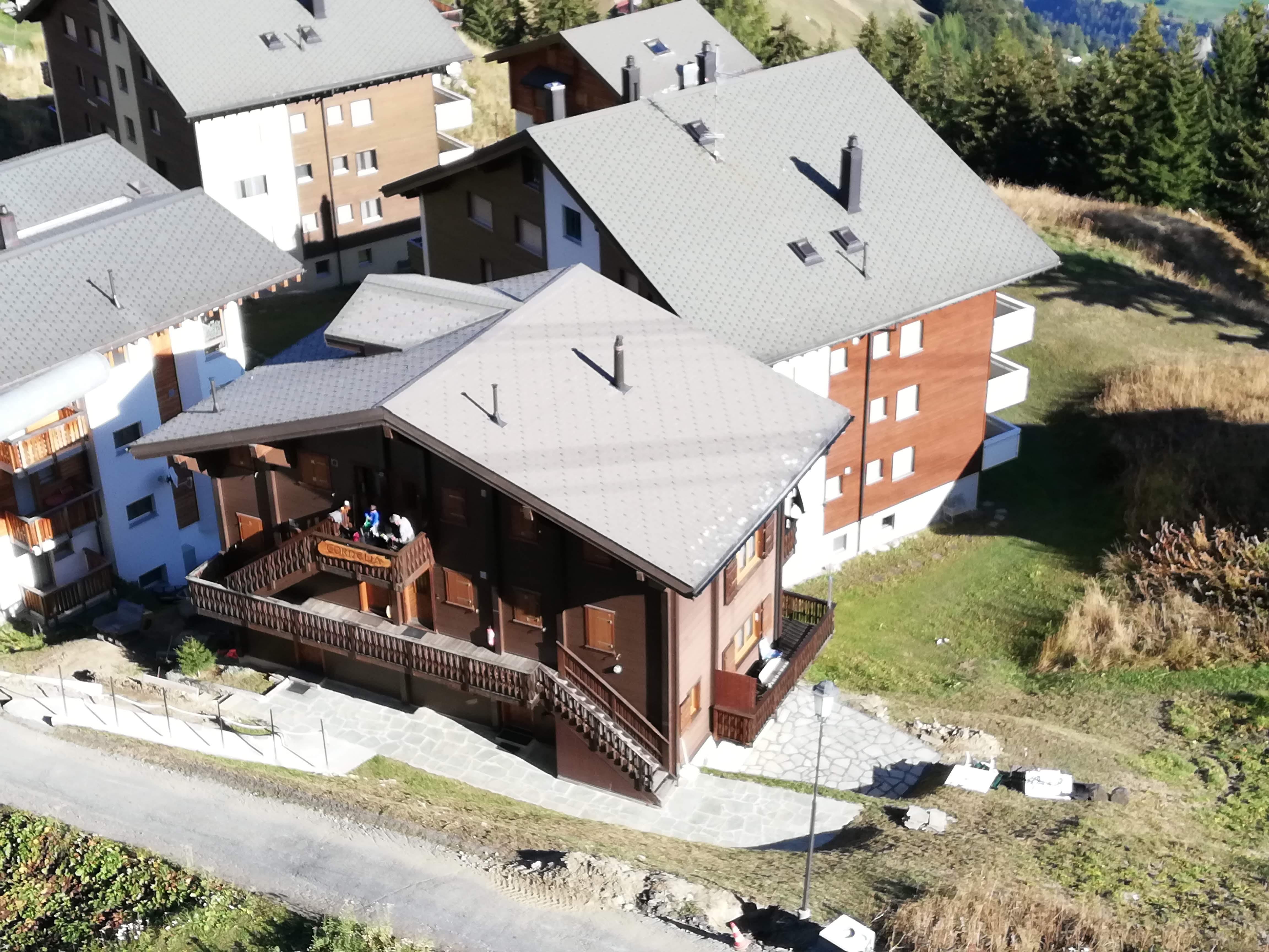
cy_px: 476
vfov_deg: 28.6
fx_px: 1870
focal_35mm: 51
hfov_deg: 37.5
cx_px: 634
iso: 50
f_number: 2.2
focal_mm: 3.81
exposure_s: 1/434
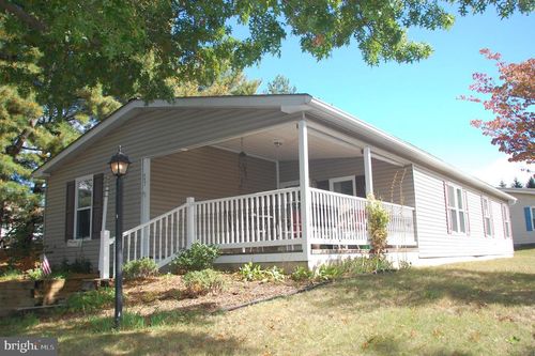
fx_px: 490
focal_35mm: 33
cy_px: 178
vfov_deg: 39.9
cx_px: 268
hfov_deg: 57.2
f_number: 5.6
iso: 360
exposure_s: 1/500
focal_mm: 22
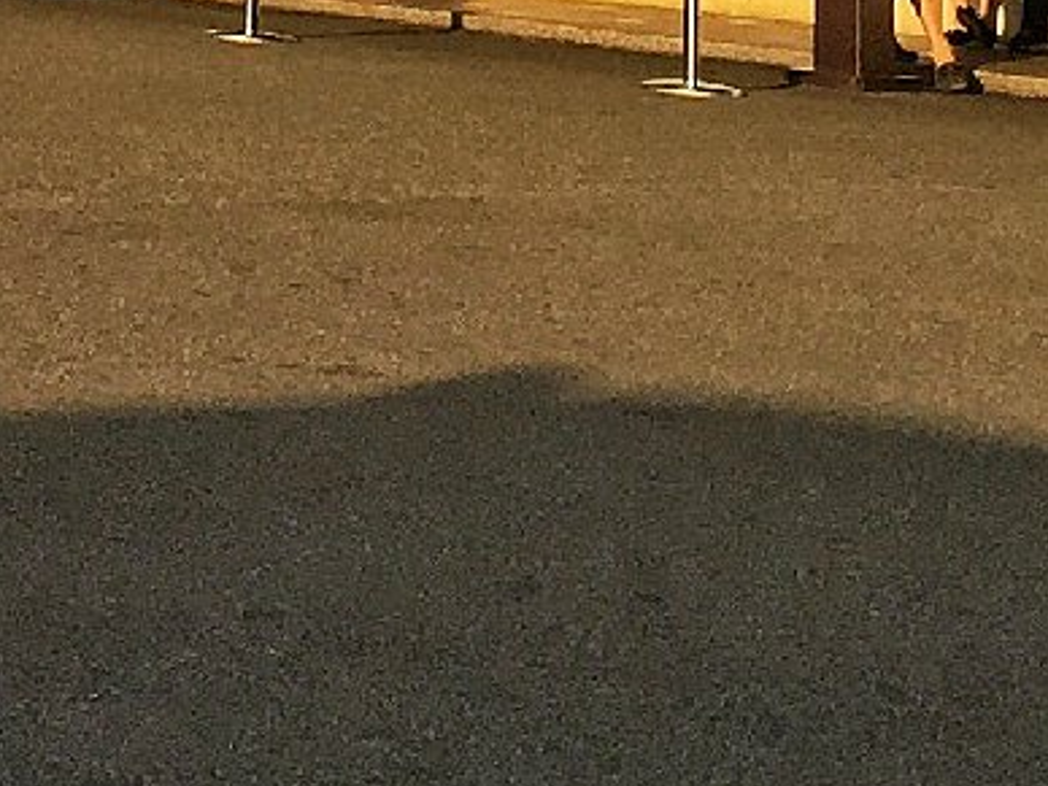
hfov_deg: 12.6
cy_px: -1183
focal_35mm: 153
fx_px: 4632
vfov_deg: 8.7
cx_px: -265
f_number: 2.2
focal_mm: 4.15
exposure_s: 1/1721
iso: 32
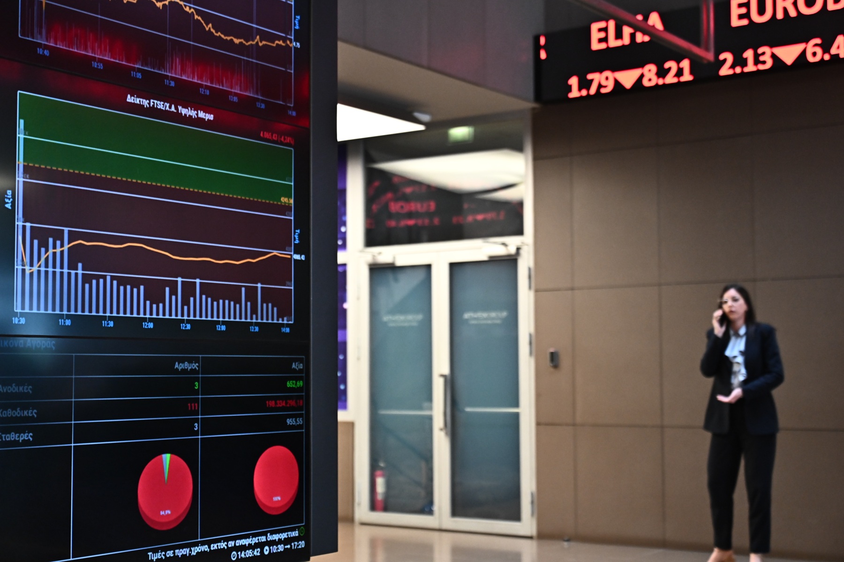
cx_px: 422
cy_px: 281
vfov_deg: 25.5
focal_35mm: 53
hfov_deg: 37.5
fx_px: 1242
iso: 1600
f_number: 4
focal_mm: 53
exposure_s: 1/200
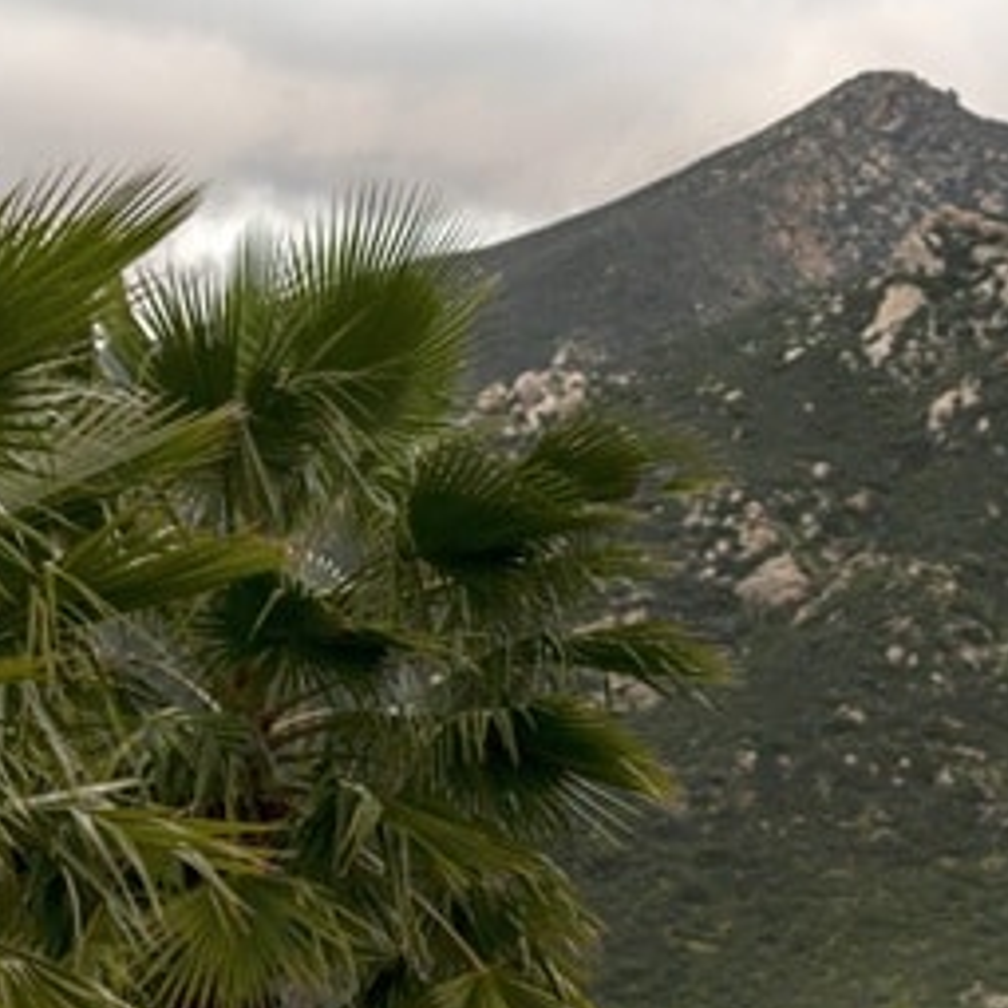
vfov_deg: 12.4
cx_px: 905
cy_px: 779
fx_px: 4612
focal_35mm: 140
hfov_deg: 12.4
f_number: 4
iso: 640
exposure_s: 1/100
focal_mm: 70
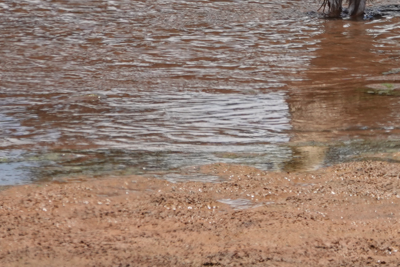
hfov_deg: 1.0
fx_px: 23218
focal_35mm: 2090
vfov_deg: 0.7
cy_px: 65
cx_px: 476
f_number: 4
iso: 100
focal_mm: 220
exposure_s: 1/640
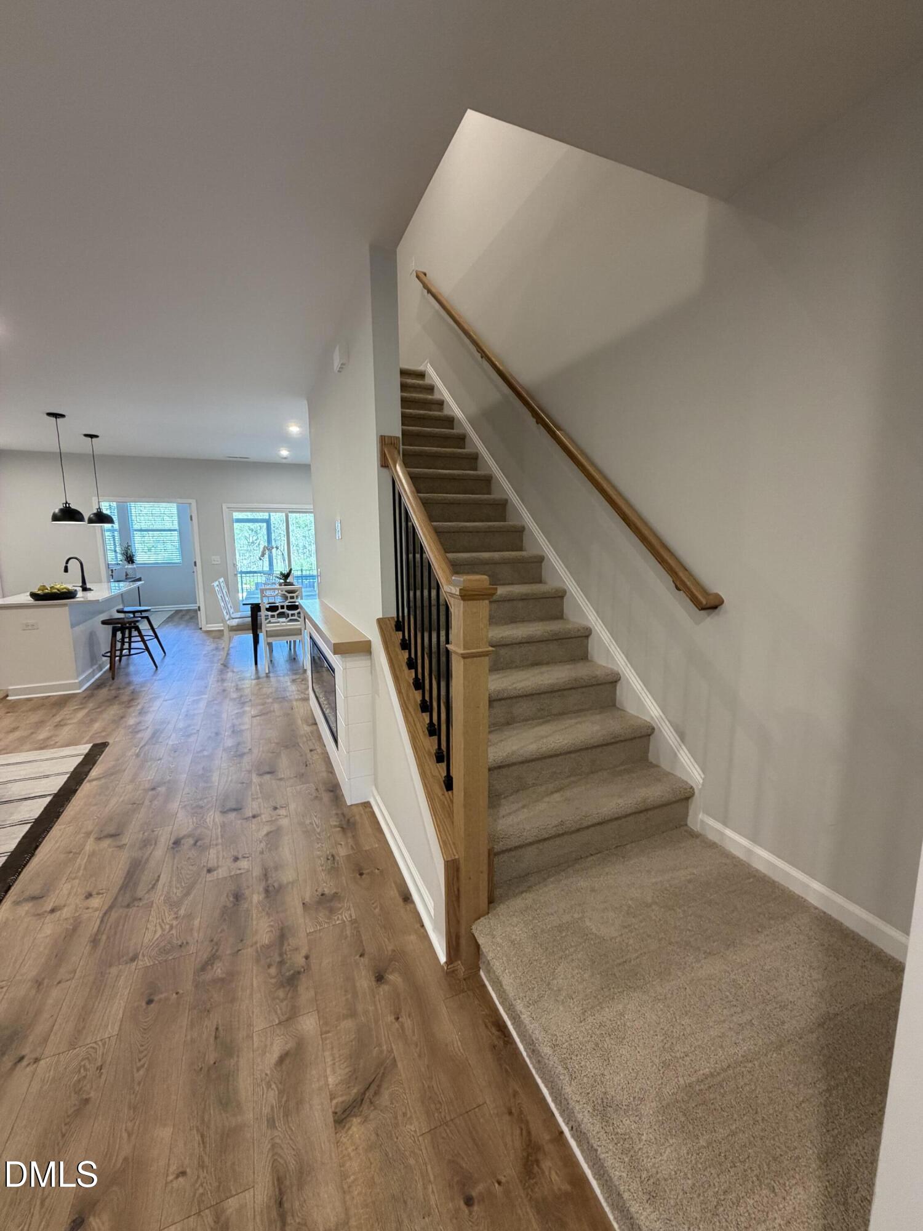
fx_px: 498
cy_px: 616
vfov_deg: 102.1
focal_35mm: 14
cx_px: 462
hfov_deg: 85.7
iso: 250
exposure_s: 1/60
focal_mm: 2.22
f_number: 2.2
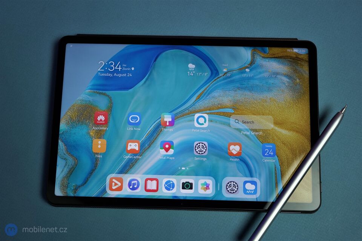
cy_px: 120
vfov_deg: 33.4
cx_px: 181
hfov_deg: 48.5
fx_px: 402
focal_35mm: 40
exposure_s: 1/160
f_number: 7.1
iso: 1250
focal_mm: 40
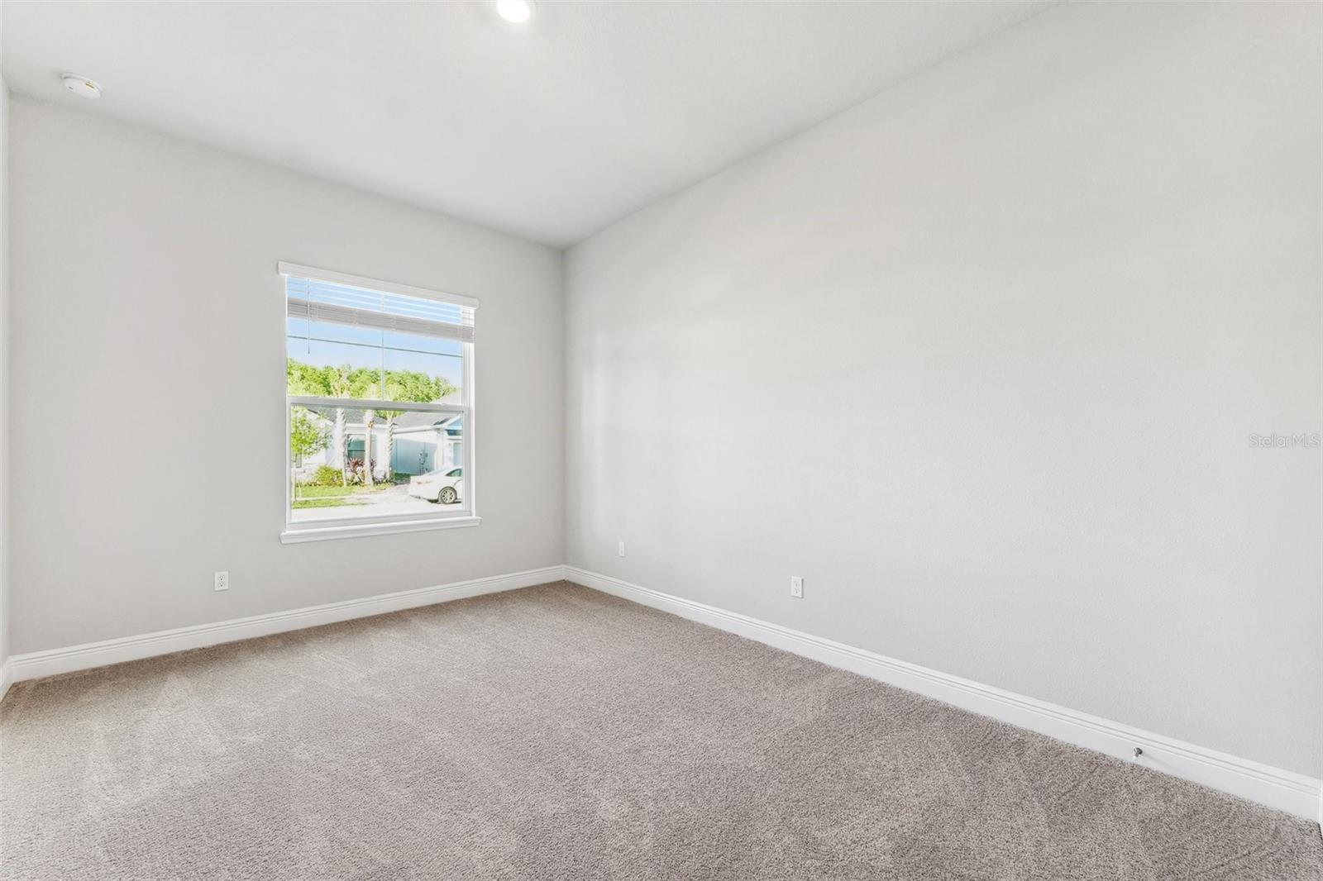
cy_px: 440
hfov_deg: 104.3
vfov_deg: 81.2
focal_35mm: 14
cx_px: 662
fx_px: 514
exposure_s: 1/15
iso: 400
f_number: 8
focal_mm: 14
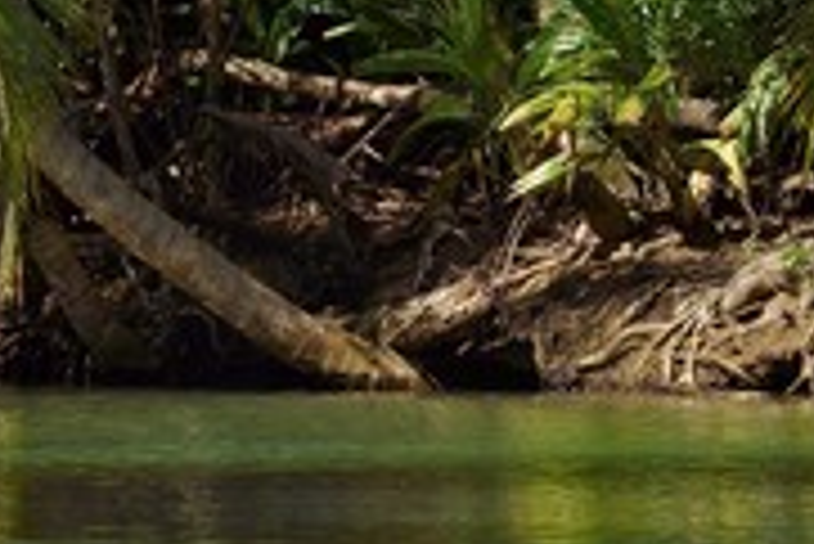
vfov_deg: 3.0
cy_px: 31
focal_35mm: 463
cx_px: 553
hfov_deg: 4.4
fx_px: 10477
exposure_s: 1/250
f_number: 10
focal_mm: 200
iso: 200
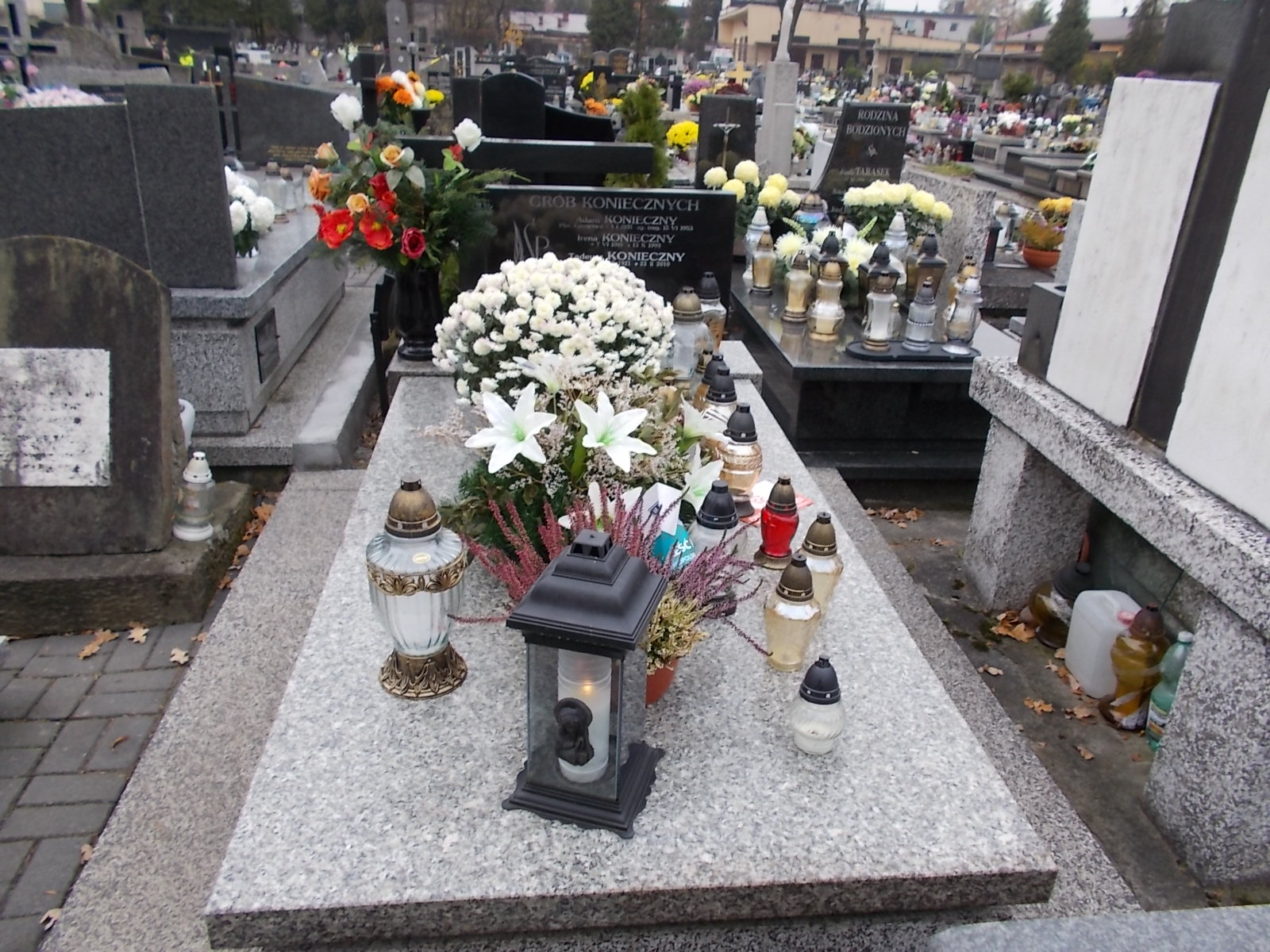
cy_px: 476
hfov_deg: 67.3
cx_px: 635
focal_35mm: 26
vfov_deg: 53.1
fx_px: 954
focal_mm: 4.6
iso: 80
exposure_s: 1/125
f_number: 3.2
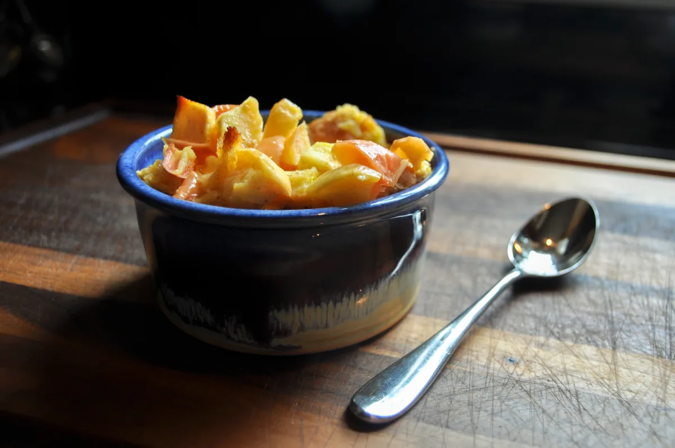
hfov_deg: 64.6
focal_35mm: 28
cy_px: 224
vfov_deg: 45.6
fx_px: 534
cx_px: 338
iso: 200
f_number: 3.5
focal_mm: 19
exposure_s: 1/60
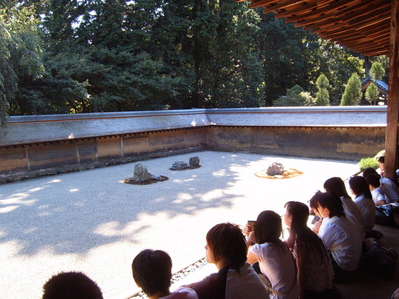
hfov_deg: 50.1
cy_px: 150
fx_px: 426
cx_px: 200
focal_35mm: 37
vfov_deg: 38.7
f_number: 6
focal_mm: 6.2
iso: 141
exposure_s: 1/60
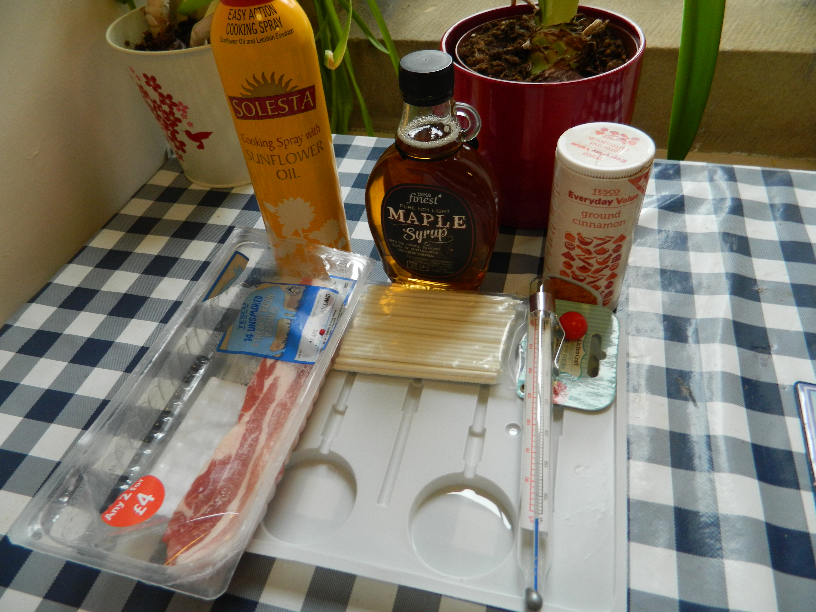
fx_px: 589
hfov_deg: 69.4
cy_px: 306
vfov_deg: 54.9
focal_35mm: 25
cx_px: 408
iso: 160
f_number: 3.1
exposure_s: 1/30
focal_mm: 4.5
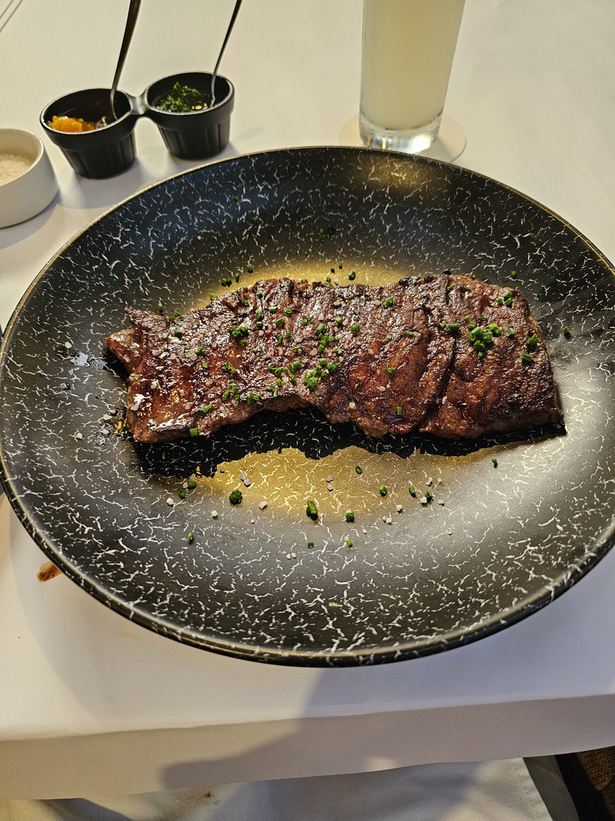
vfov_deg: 73.9
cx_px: 308
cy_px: 410
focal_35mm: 23
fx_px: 545
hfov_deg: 58.9
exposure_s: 1/60
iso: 640
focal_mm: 6.3
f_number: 1.7
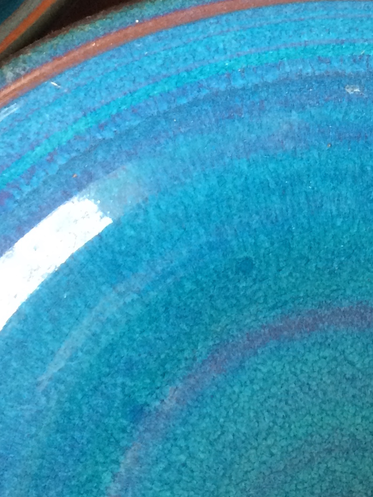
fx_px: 1293
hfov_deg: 16.2
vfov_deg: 21.3
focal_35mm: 90
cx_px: 321
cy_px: 61
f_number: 2.2
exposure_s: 1/30
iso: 160
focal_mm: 4.15
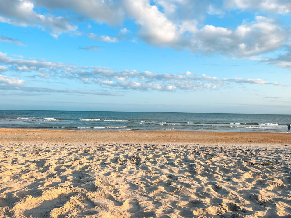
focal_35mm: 26
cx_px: 146
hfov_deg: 67.3
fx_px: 219
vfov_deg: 53.1
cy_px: 109
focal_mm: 5.7
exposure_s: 1/2800
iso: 50
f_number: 1.5
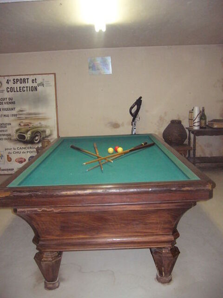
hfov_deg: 40.7
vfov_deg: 52.6
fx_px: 301
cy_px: 149
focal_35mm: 35
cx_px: 112
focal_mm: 5.8
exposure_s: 1/60
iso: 400
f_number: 2.8
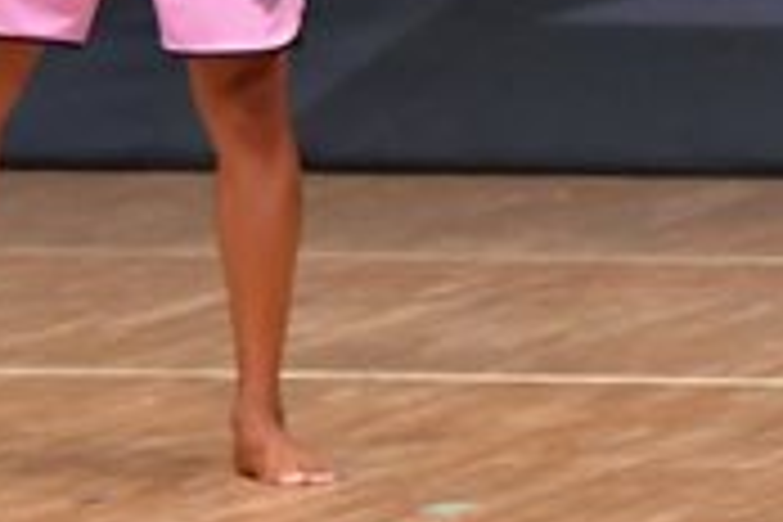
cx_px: 1141
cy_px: -279
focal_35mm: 898
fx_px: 19530
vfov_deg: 1.5
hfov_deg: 2.3
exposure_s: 1/400
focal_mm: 135
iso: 6400
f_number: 5.6
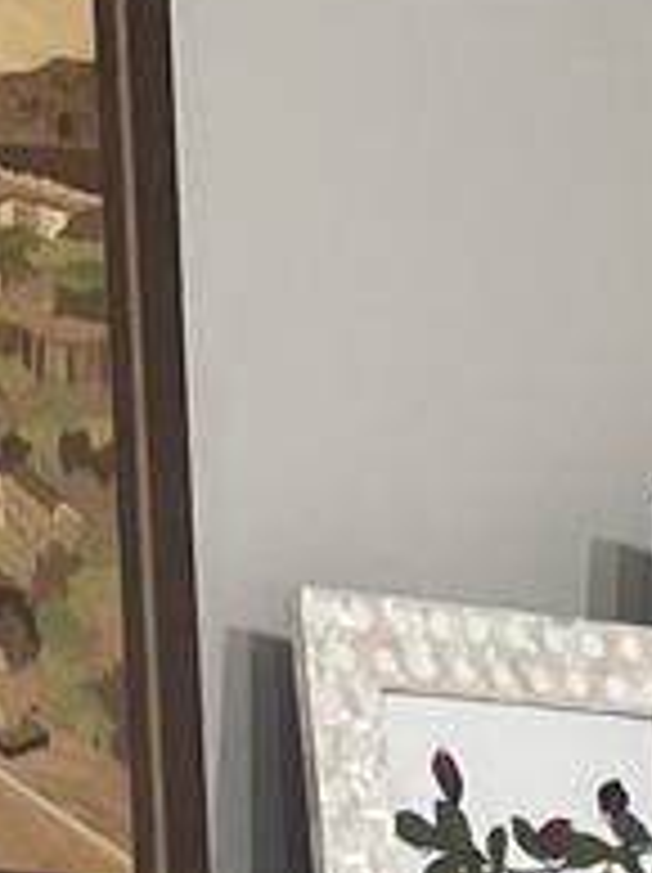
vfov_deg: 8.6
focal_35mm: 206
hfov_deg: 7.2
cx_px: 391
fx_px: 5185
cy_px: 2236
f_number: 1.6
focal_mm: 4.2
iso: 200
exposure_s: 1/60
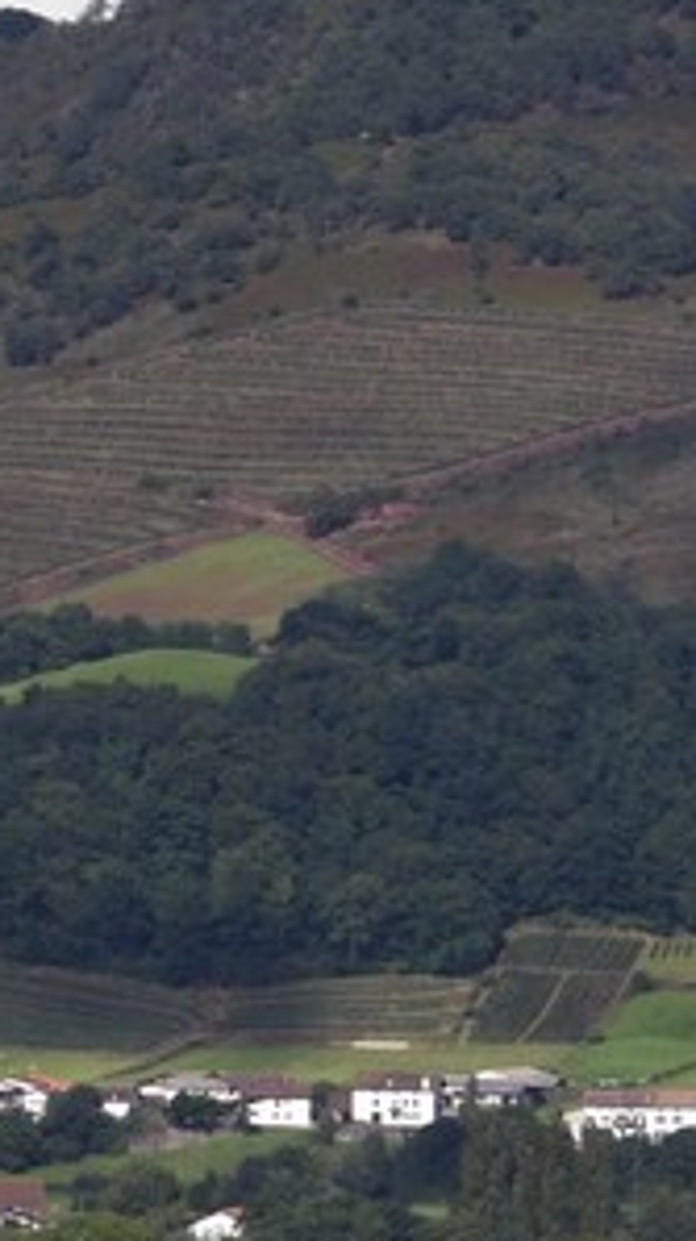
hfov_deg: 2.9
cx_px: -2621
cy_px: 1287
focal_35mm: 405
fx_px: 13325
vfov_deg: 5.3
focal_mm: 72
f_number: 14
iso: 200
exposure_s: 1/250
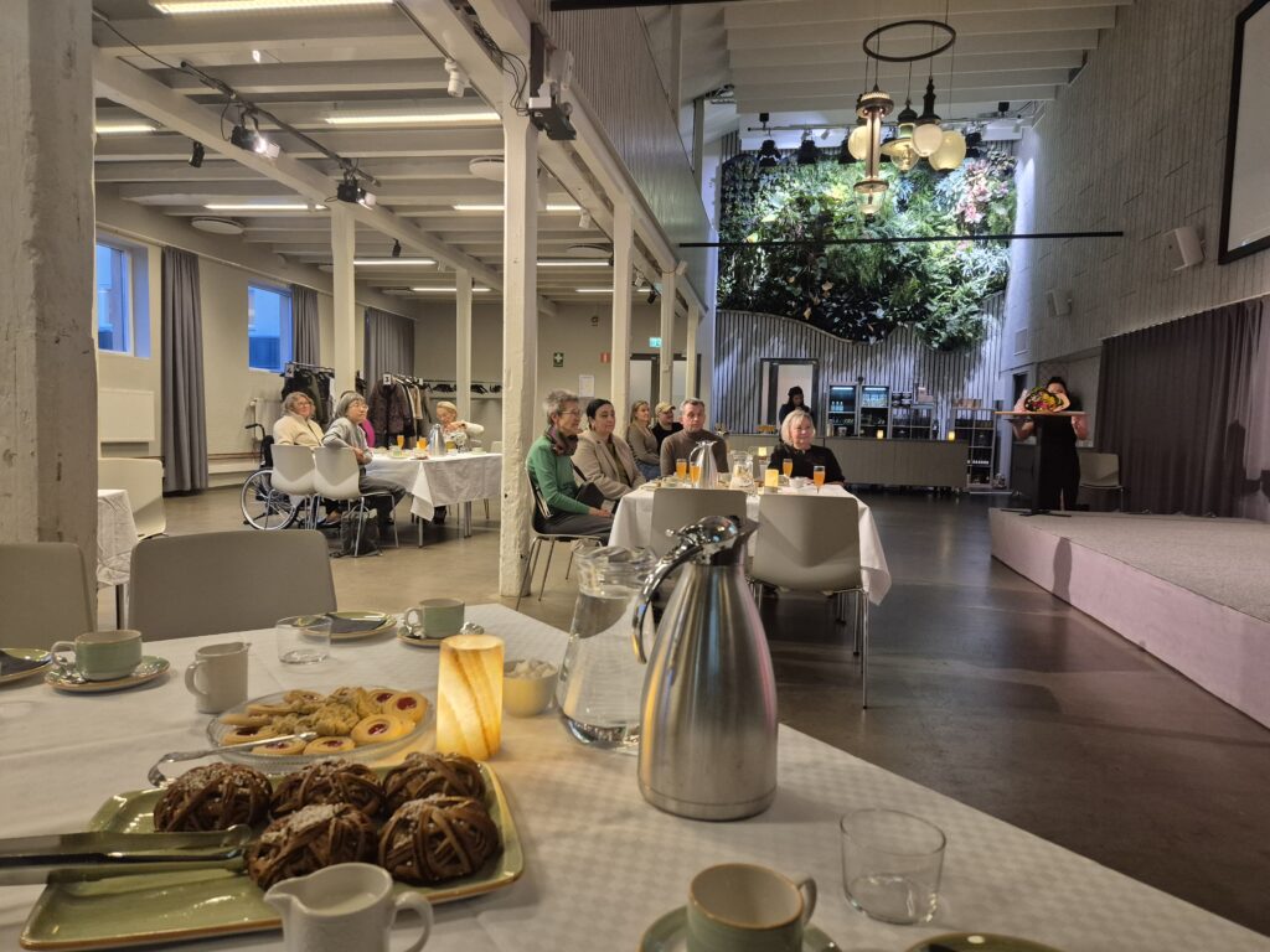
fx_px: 844
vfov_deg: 58.9
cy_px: 476
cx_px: 635
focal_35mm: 23
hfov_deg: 73.9
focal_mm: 5.4
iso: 1000
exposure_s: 1/100
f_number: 1.8
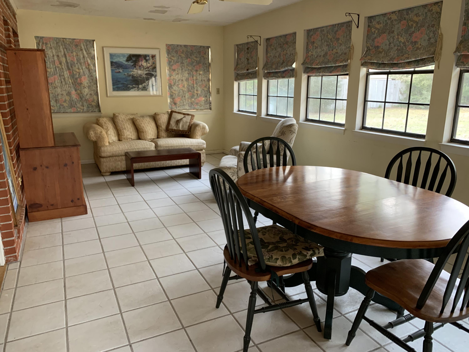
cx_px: 234
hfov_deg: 67.3
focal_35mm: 26
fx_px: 352
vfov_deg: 53.1
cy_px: 176
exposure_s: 1/60
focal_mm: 4.25
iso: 200
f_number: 1.8
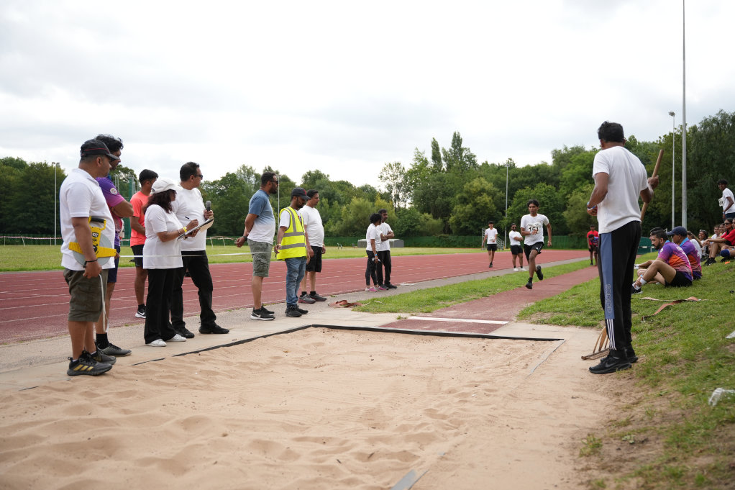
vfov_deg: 40.0
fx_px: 674
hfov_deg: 57.2
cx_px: 368
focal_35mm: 33
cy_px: 245
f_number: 2.8
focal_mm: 33
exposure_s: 1/2000
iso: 250
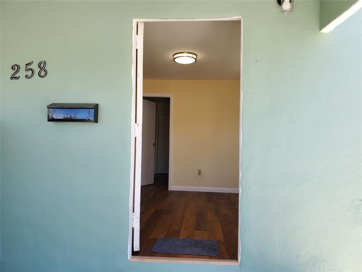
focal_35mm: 26
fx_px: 272
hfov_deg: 67.3
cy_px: 136
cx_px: 181
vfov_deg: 53.1
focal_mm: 4.3
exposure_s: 1/192
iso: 50
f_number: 2.4
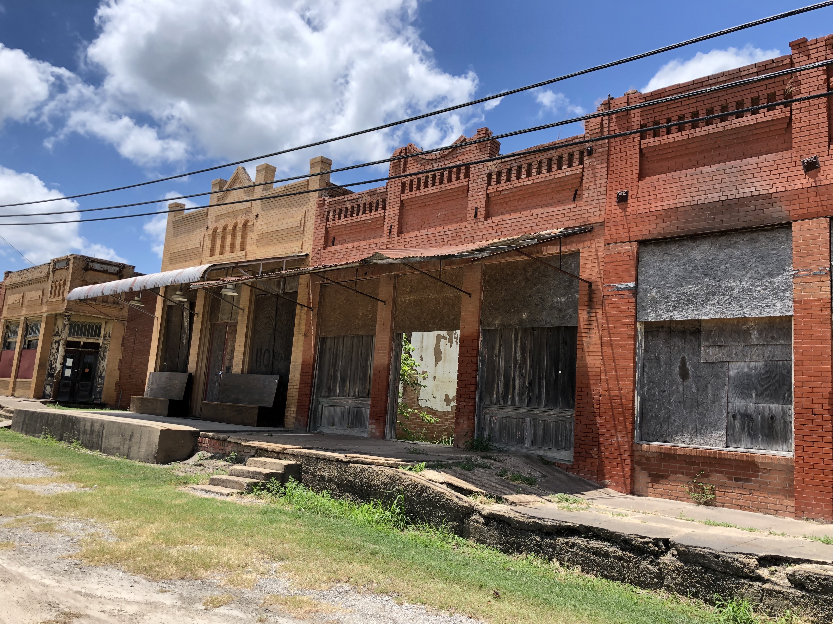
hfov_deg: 63.4
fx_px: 674
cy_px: 312
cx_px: 416
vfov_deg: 49.7
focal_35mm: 28
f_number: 1.8
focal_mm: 3.99
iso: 20
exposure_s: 1/738
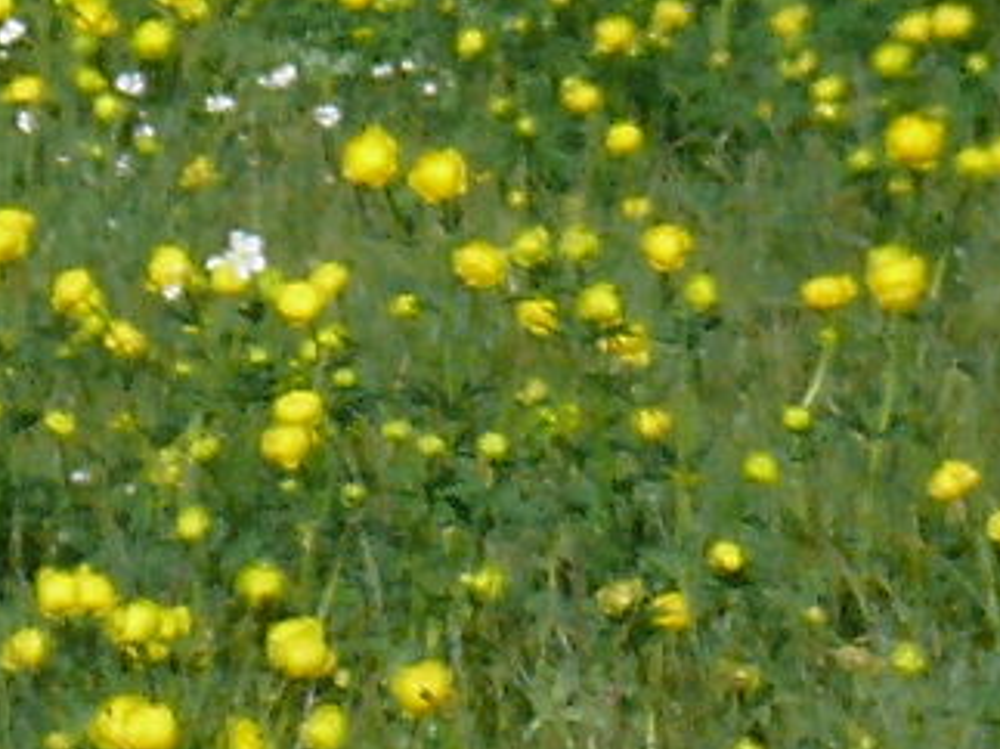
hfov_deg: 1.5
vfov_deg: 1.1
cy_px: 2179
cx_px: -1842
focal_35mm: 1322
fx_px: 38176
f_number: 9
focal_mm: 37.6
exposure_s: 1/250
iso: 100
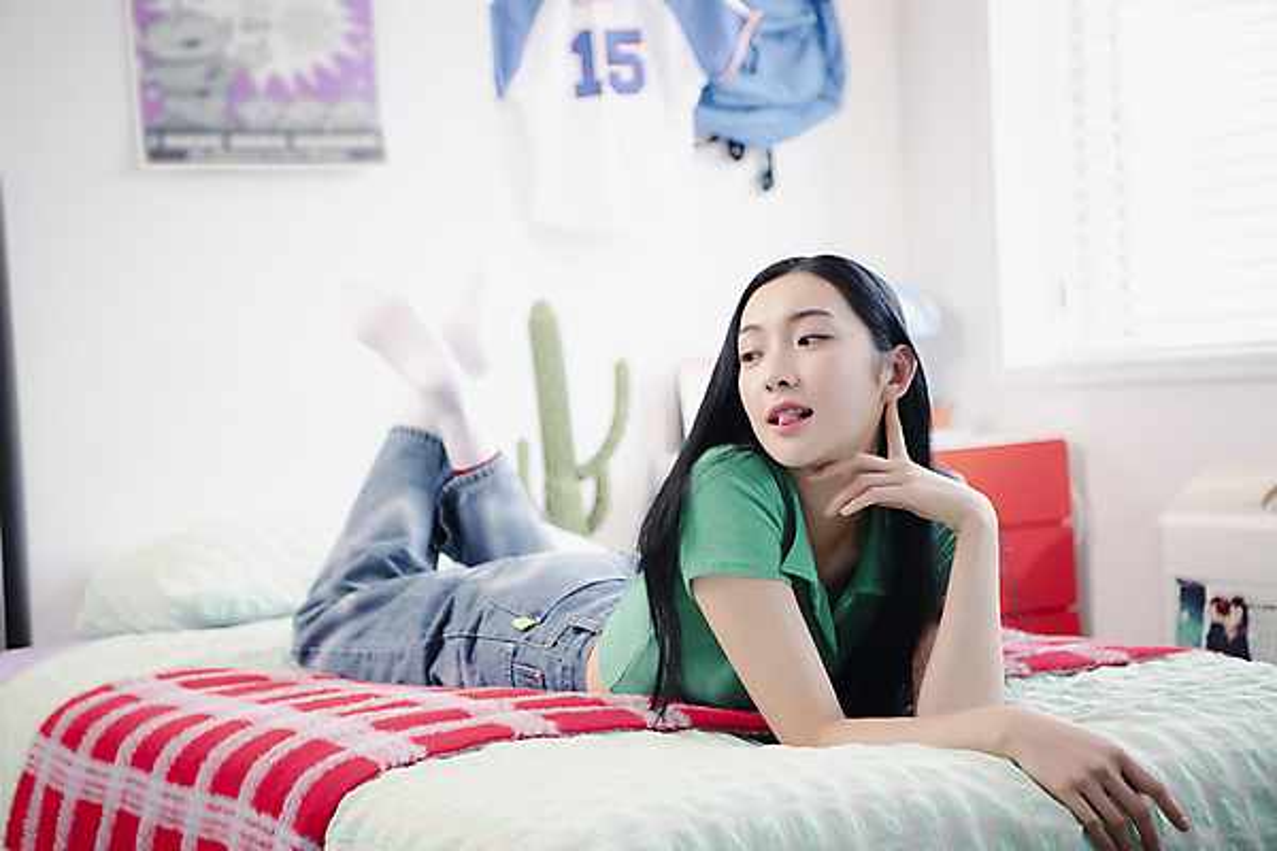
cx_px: 638
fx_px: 2483
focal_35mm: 70
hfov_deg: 28.8
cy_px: 426
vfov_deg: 19.5
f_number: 2.8
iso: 400
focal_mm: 70
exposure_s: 1/100
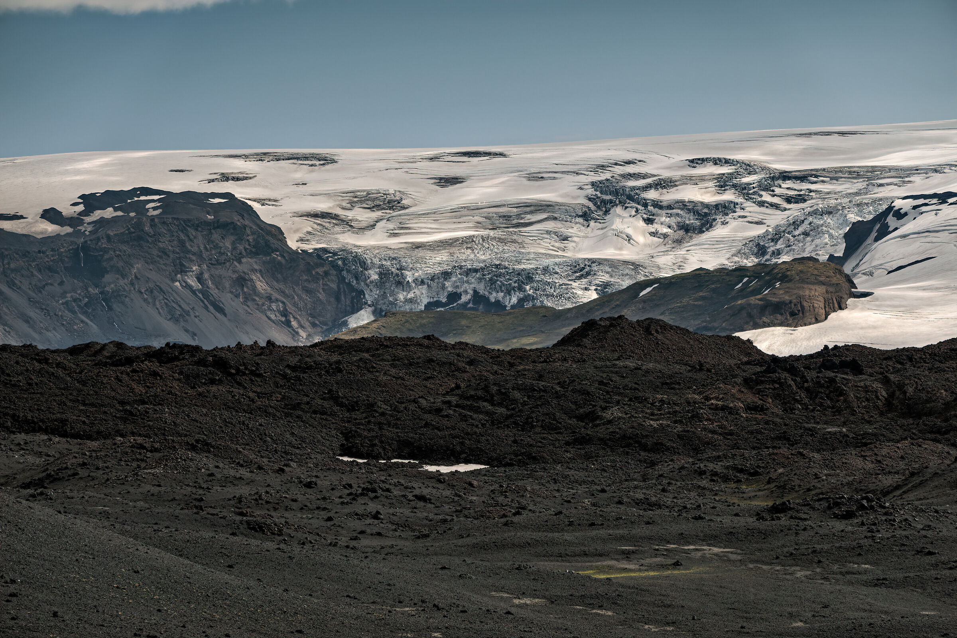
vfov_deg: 13.7
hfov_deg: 20.4
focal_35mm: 100
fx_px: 2658
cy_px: 319
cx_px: 478
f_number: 4
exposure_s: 1/800
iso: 64
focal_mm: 36.7
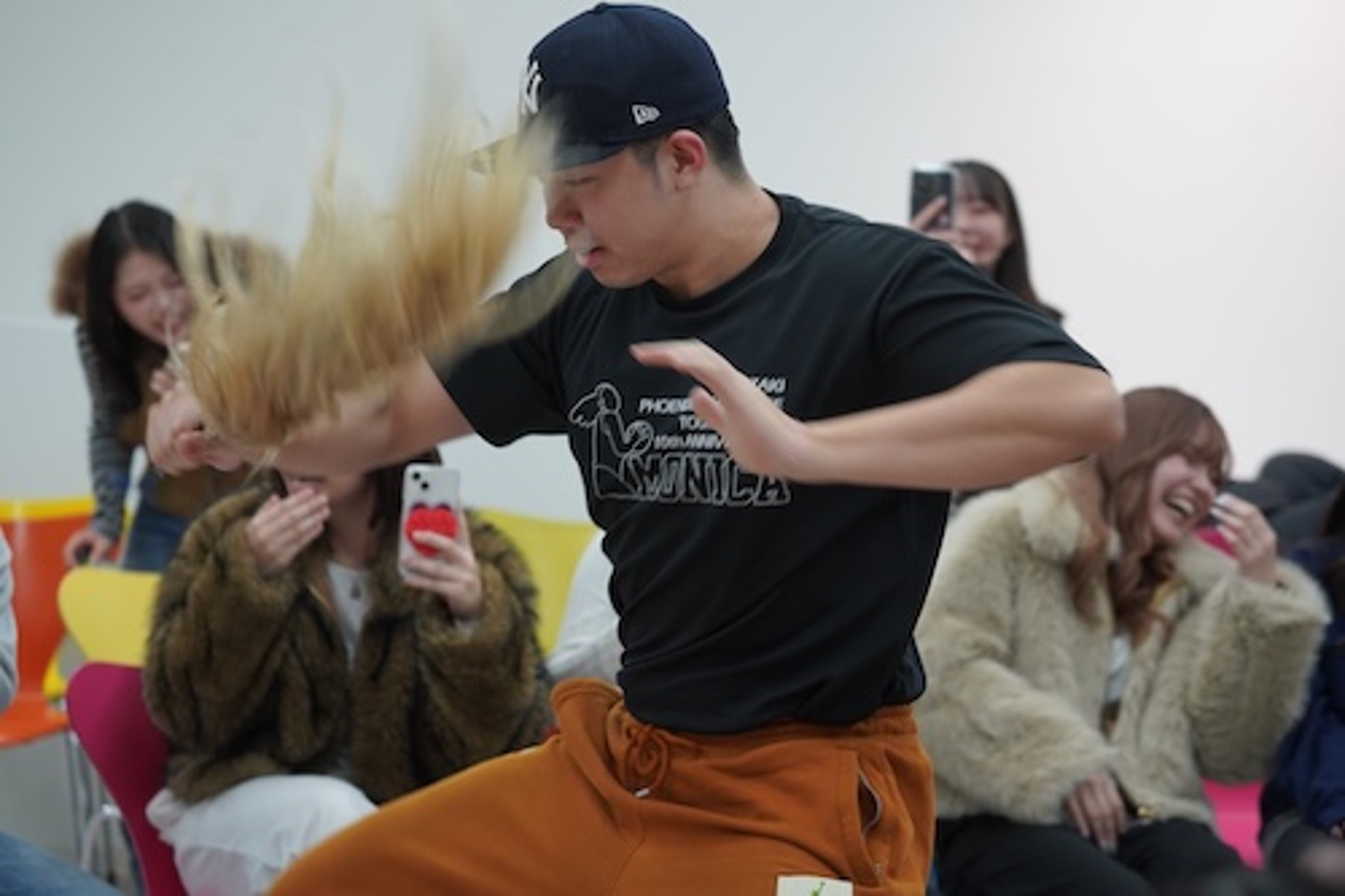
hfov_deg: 16.4
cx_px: 672
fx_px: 4668
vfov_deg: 11.0
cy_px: 448
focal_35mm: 125
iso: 1250
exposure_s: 1/160
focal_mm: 125
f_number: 5
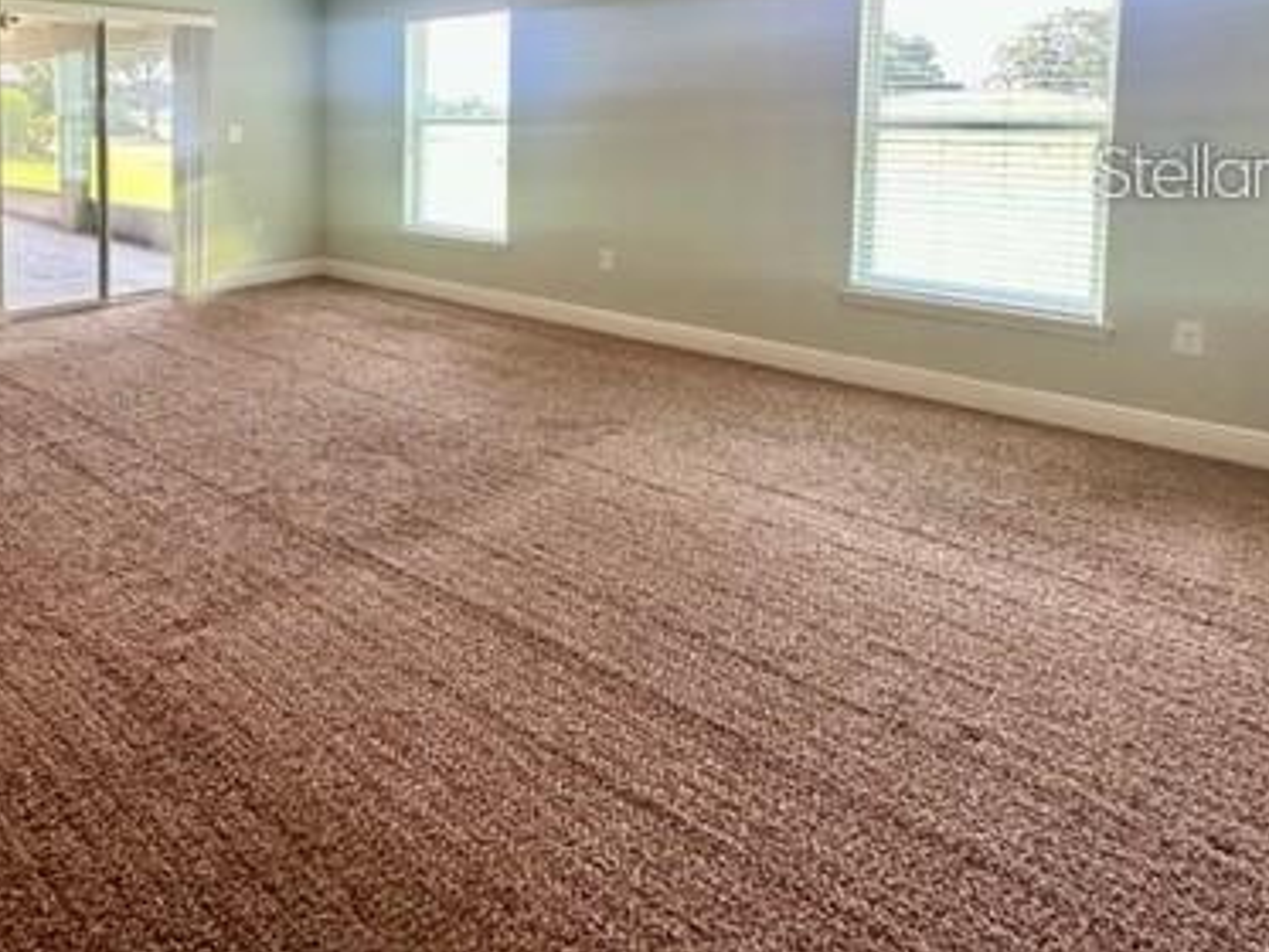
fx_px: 880
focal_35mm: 24
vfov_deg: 52.6
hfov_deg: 67.3
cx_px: 327
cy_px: 170
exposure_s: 1/120
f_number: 2.2
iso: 160
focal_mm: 2.22
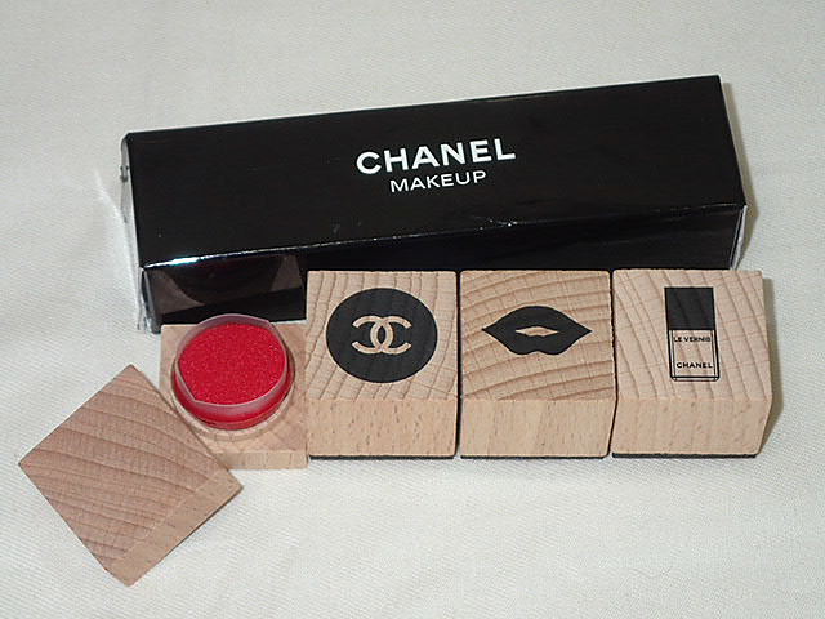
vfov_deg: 14.8
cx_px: 412
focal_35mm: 100
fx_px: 2383
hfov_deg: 19.6
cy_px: 310
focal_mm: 18
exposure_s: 1/100
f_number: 4.9
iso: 250
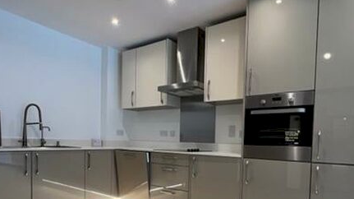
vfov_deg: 47.5
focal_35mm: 23
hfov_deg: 78.6
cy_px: 150
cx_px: 191
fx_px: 216
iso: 200
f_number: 1.8
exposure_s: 1/121
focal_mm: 1.57
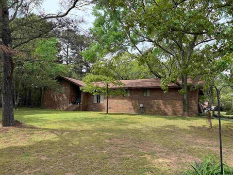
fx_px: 168
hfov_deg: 69.4
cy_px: 87
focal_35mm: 25
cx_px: 116
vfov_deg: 54.9
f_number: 1.78
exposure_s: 1/1812
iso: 100
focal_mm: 6.76
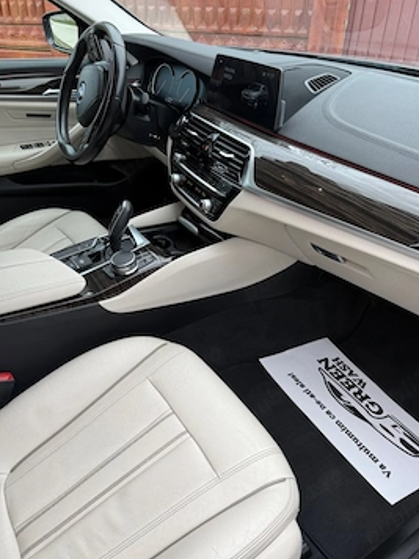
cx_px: 202
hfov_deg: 51.3
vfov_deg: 65.3
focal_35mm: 27
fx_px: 436
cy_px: 281
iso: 64
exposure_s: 1/133
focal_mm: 6.76
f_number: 1.78
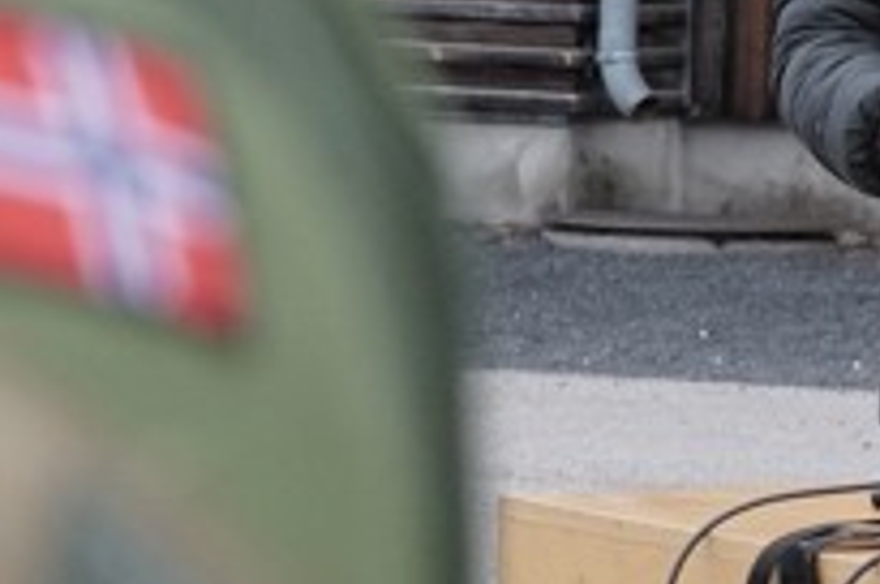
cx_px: 1820
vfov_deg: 4.4
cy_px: 172
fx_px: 7615
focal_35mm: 312
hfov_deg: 6.4
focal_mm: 47
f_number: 7.1
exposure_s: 1/250
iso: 1600
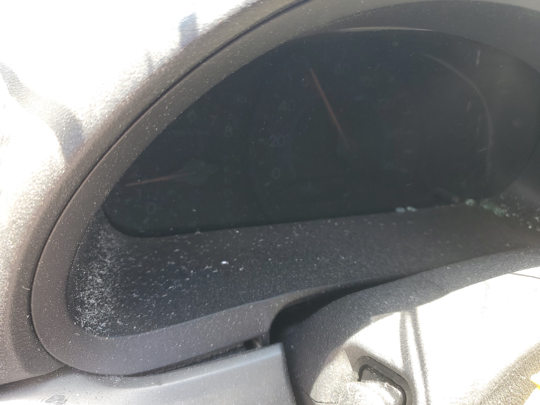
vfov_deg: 53.1
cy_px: 202
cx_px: 270
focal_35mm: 26
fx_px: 406
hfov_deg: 67.3
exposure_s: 1/133
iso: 50
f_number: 1.5
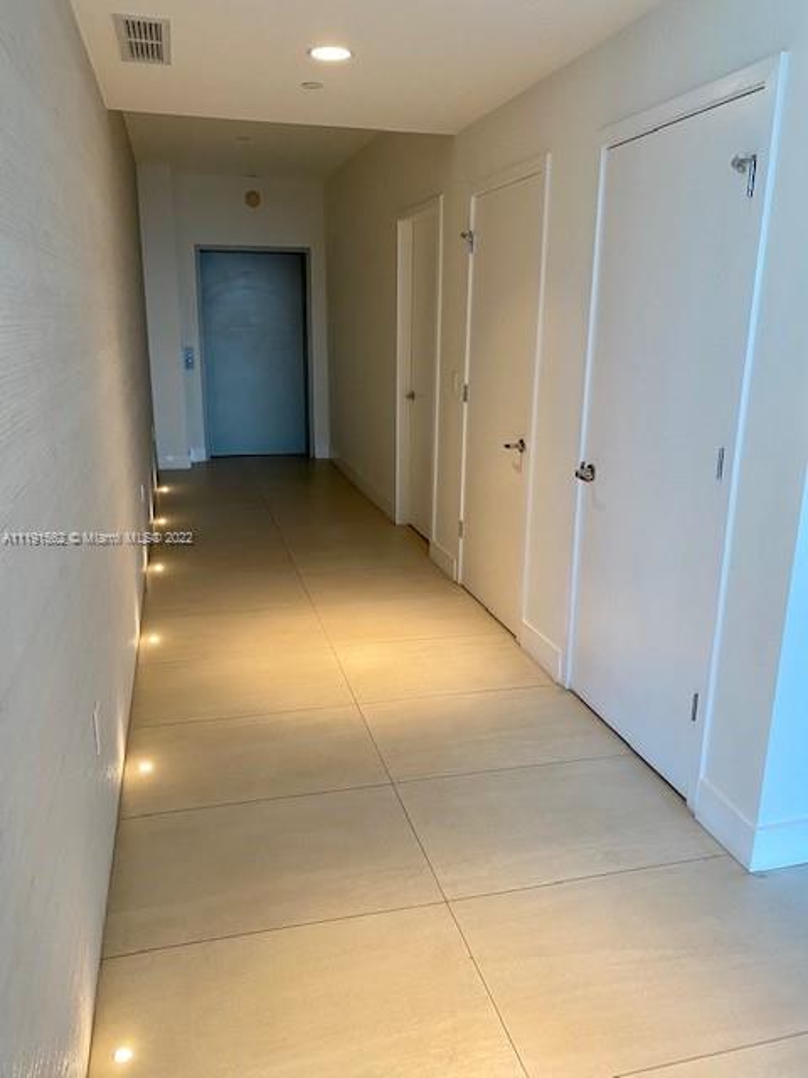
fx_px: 809
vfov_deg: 67.3
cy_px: 539
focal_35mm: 26
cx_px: 404
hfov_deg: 53.1
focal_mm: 4.25
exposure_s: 1/60
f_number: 1.8
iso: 160
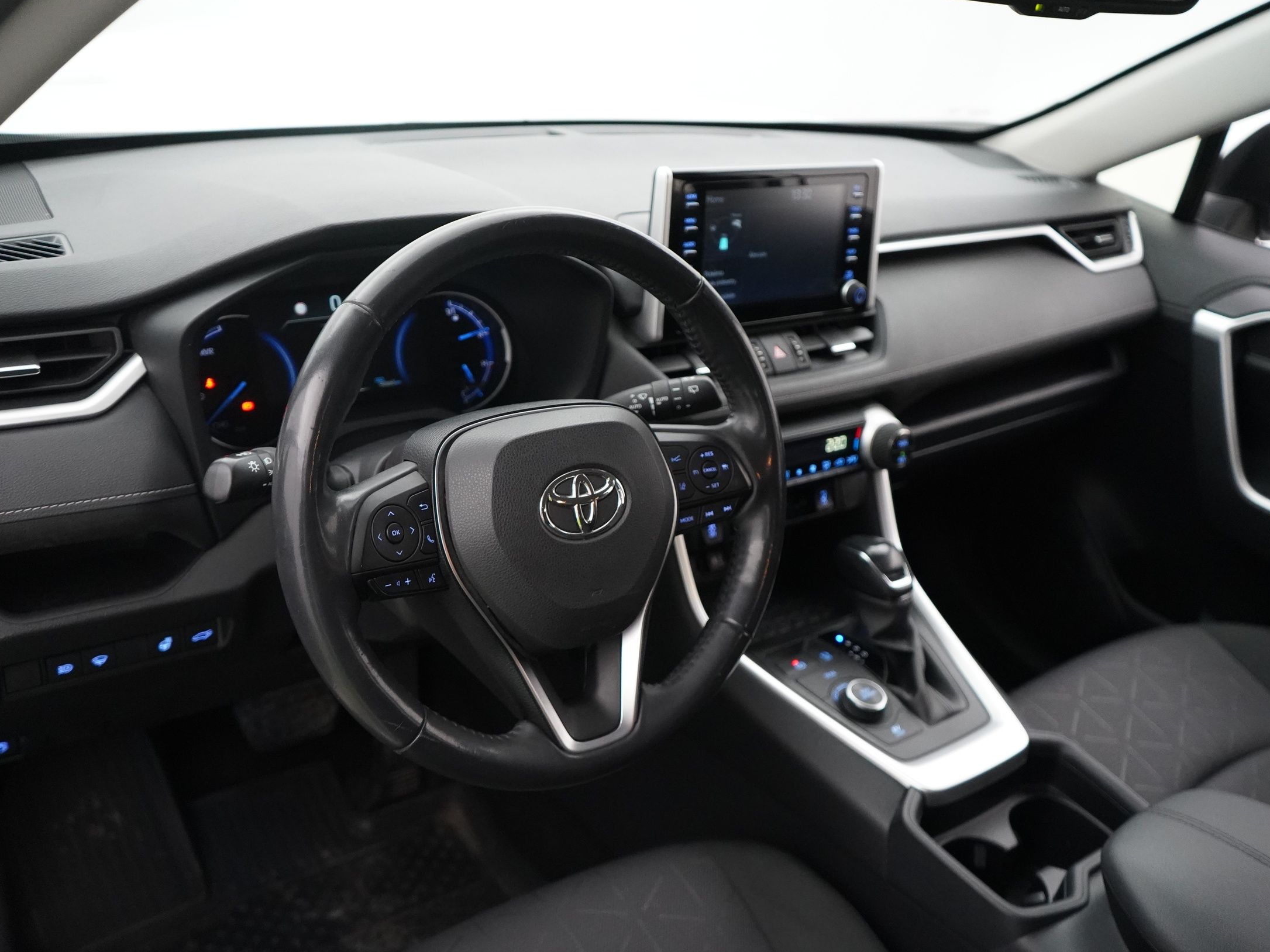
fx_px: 1137
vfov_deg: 45.4
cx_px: 652
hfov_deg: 58.3
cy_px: 484
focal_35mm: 31
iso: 8000
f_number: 3.5
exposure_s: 1/160
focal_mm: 28
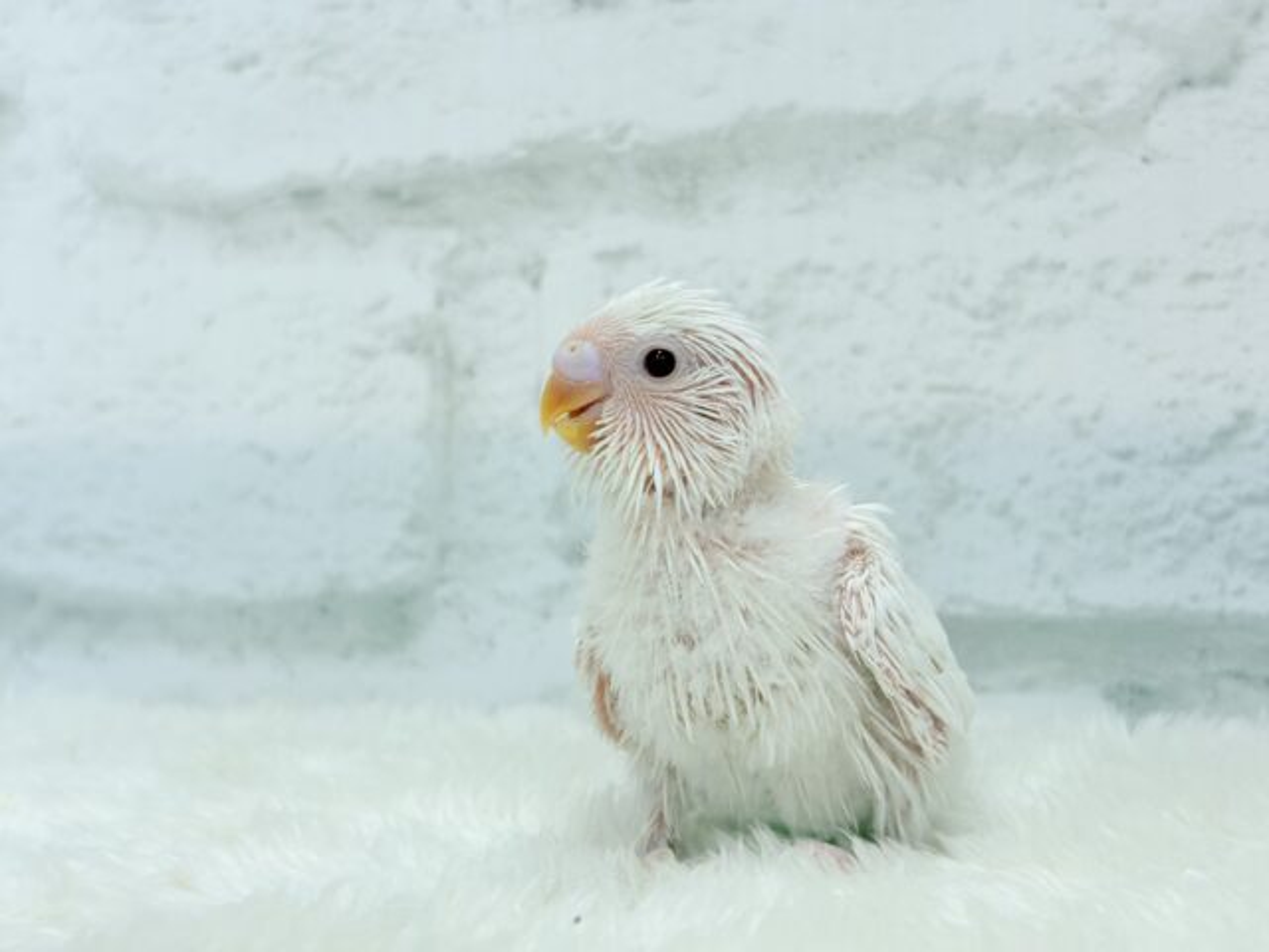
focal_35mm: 52
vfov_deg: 28.0
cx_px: 634
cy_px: 476
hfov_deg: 36.8
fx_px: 1906
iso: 50
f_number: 1.6
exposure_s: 1/100
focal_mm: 5.96
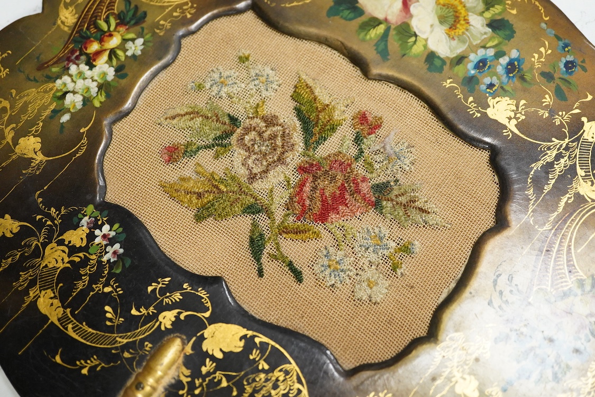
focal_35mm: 45
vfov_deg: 29.9
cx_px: 298
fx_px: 744
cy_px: 198
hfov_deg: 43.6
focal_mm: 30
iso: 2500
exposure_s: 1/250
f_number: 3.5
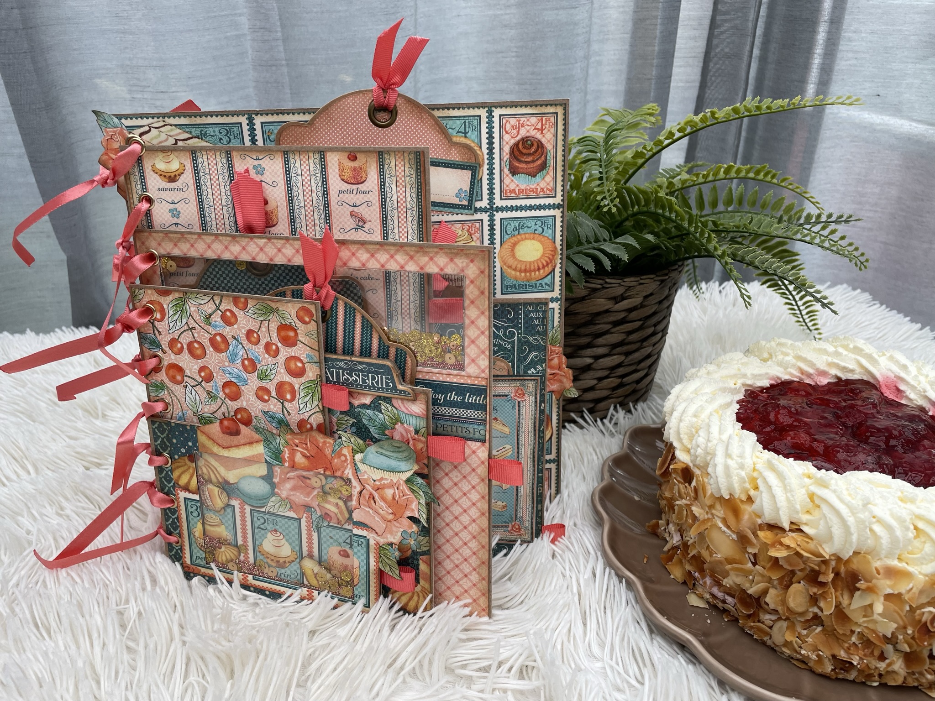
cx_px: 468
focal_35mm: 26
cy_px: 350
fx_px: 702
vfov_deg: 53.1
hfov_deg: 67.3
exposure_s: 1/287
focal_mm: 4.2
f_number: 1.6
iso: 32
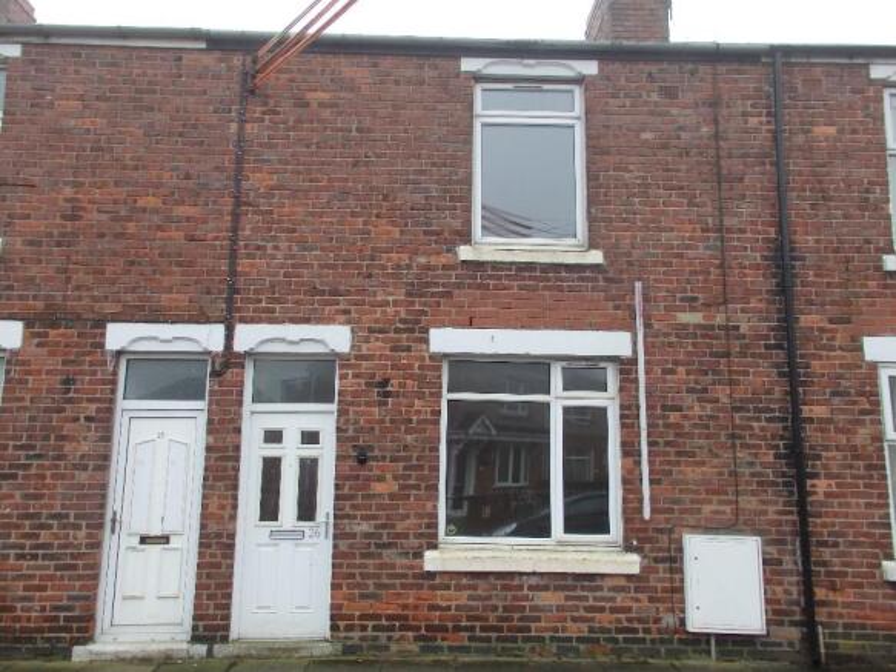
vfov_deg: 51.3
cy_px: 336
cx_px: 448
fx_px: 699
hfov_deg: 65.3
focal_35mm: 27
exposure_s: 1/160
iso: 125
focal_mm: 5
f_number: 3.2
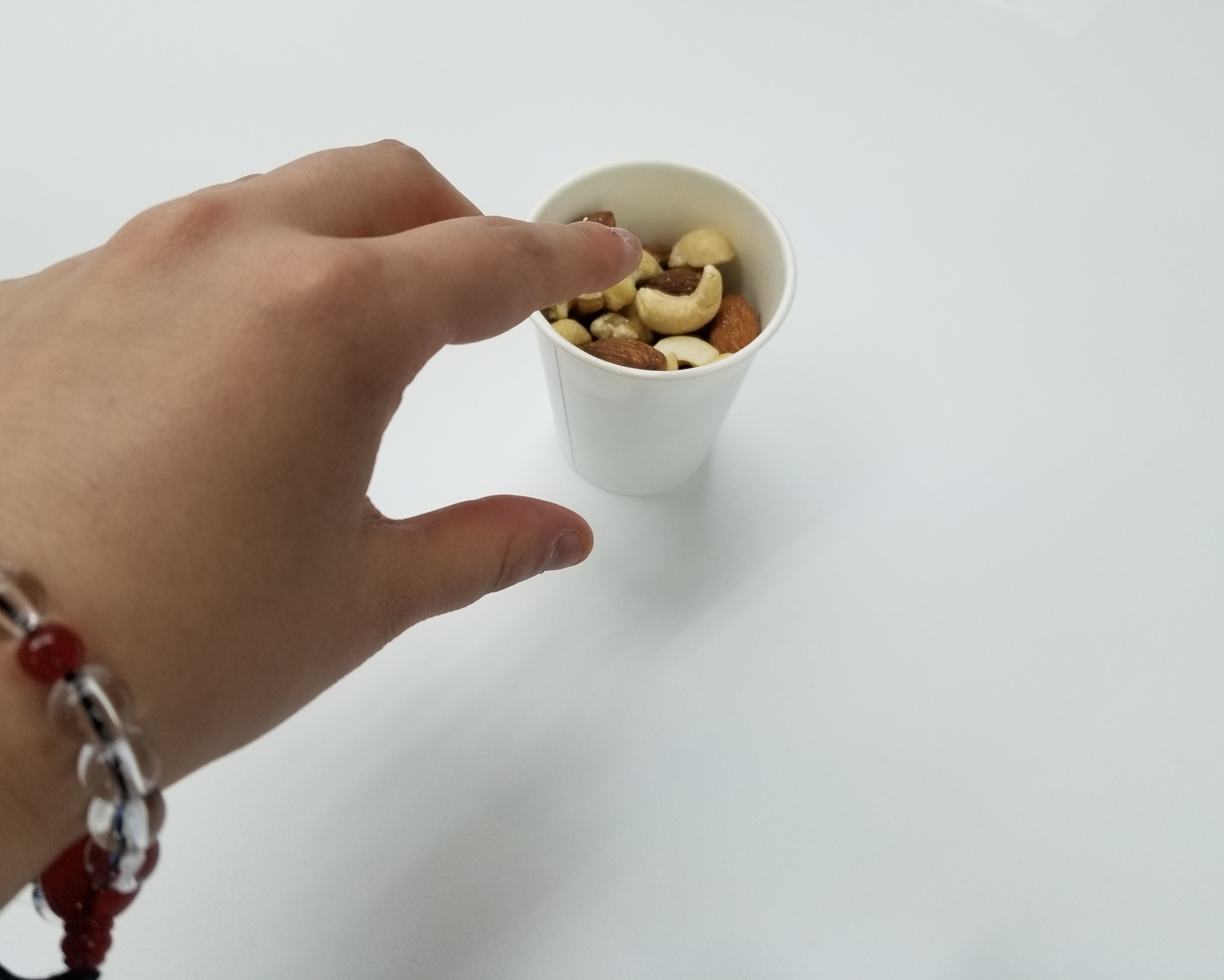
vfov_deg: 51.5
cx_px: 593
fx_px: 1014
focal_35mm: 28
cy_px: 479
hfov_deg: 62.2
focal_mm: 4.25
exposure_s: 1/100
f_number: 1.7
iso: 100
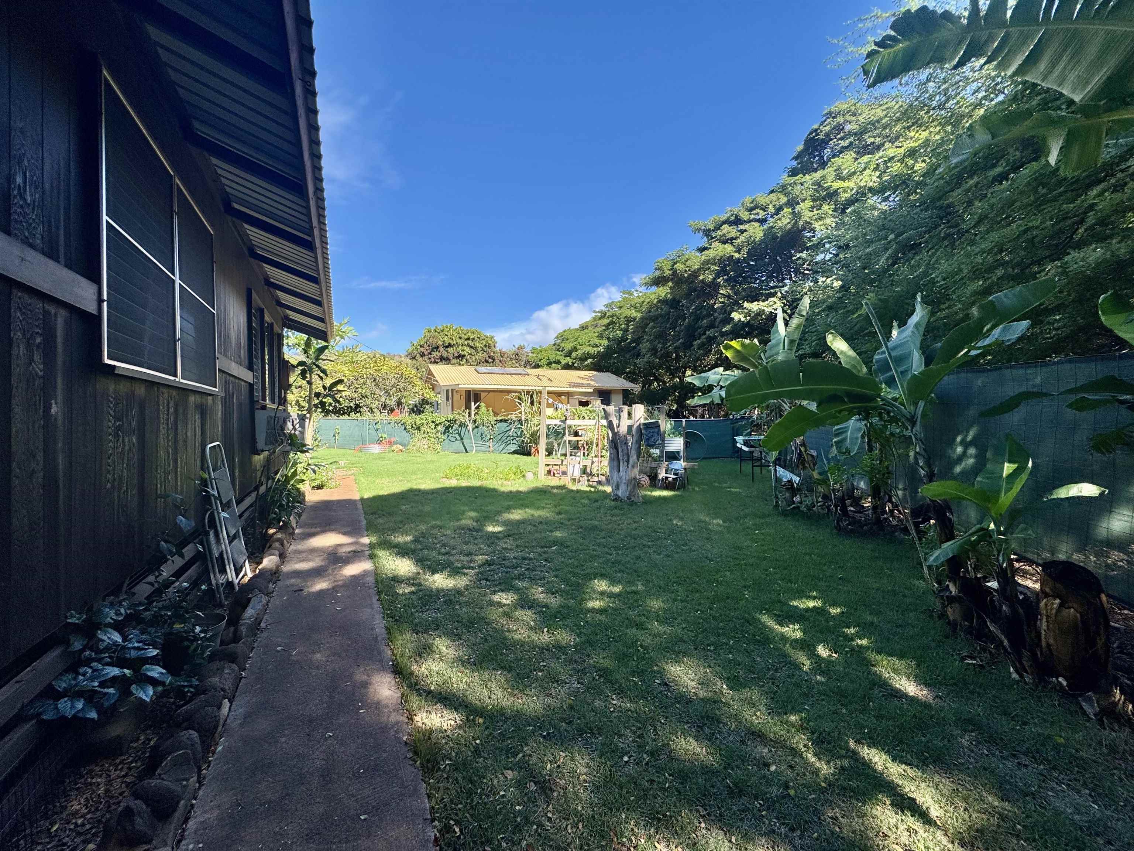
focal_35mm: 14
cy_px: 426
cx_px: 567
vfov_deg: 85.7
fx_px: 459
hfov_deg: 102.1
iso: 50
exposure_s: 1/821
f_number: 2.2
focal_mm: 2.22
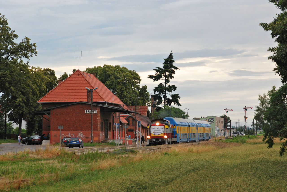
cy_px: 96
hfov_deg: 16.1
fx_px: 1018
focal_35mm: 128
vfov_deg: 10.8
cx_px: 144
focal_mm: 85
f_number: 5
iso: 500
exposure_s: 1/100
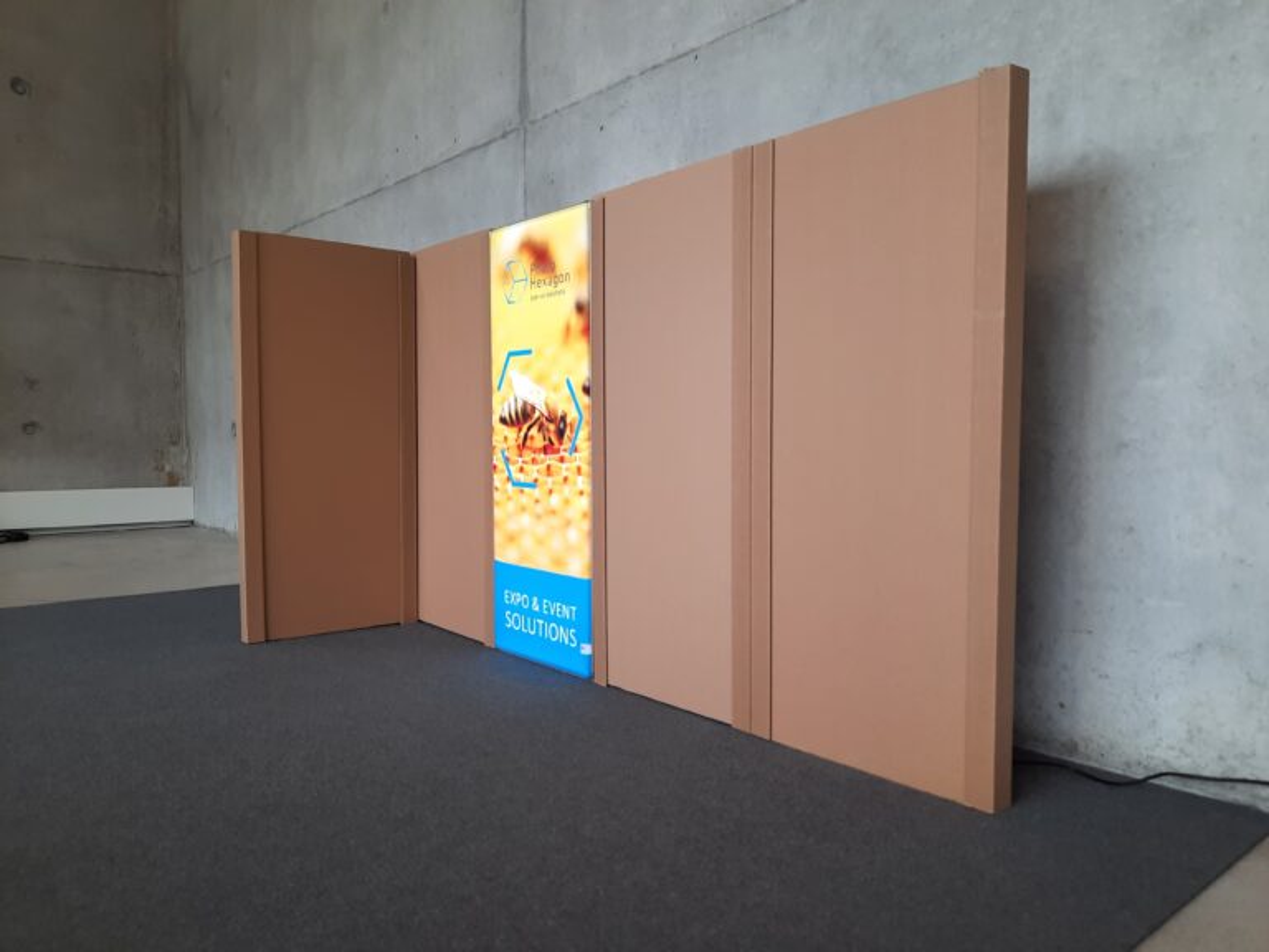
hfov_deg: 69.4
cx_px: 634
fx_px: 916
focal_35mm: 25
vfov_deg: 54.9
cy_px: 476
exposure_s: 1/50
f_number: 2
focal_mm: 4.6
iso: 40
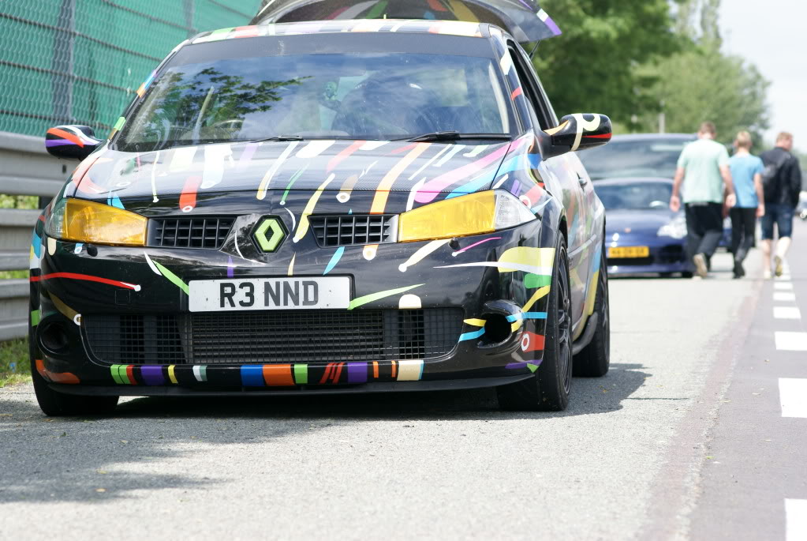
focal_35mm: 150
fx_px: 3367
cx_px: 404
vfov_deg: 9.2
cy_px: 270
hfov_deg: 13.7
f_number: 5.6
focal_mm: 100
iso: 100
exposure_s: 1/250
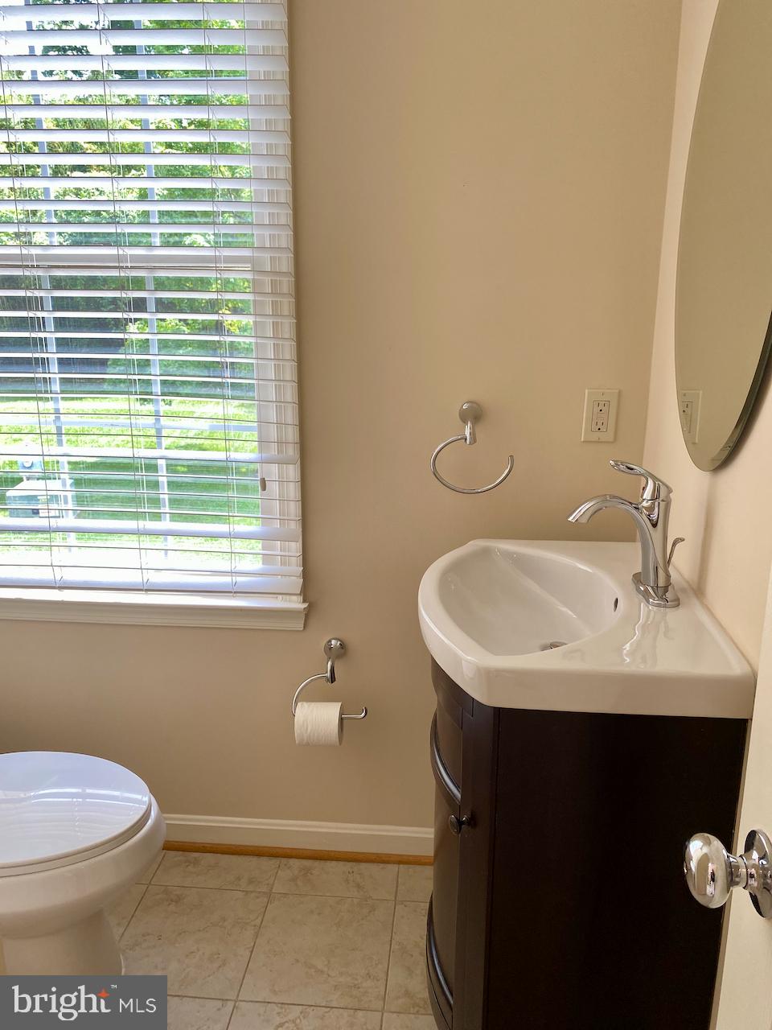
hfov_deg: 53.1
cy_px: 515
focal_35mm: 26
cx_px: 386
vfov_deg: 67.3
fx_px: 773
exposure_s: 1/120
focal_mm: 4.25
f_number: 1.8
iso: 50
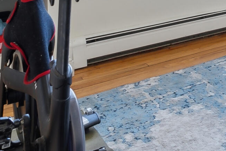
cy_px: -116
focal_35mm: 74
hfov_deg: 20.3
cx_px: 396
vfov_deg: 15.9
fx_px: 465
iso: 320
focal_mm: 16
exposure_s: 1/15
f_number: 7.1
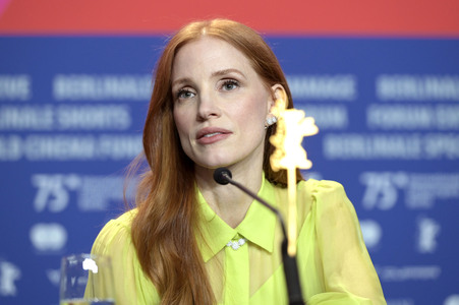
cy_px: 152
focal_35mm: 150
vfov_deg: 9.1
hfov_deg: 13.7
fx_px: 1911
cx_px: 230
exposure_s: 1/320
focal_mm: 150
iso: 2000
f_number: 3.5
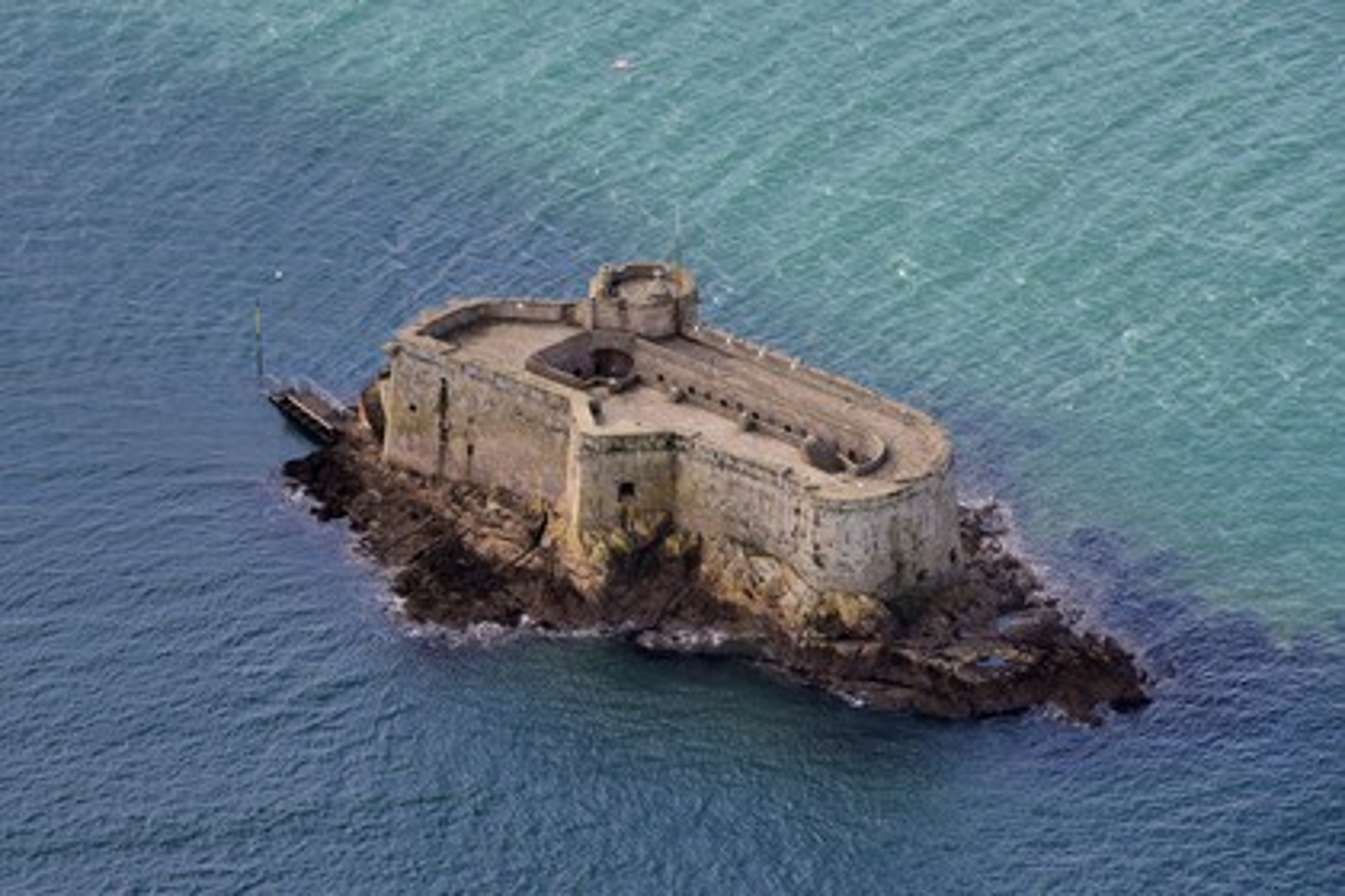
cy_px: 448
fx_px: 7472
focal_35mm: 200
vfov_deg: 6.9
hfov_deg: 10.3
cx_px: 672
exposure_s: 1/800
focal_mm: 200
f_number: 10
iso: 800
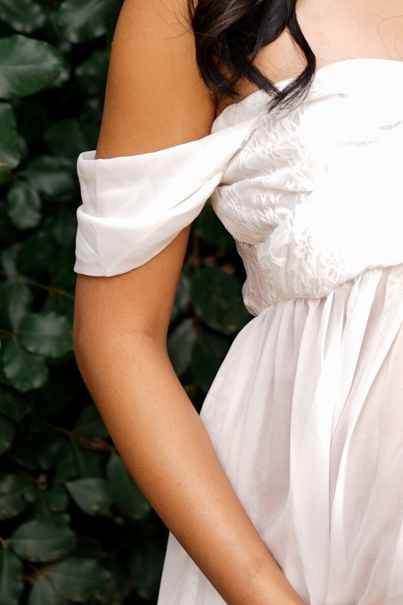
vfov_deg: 16.0
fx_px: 2098
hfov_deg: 10.7
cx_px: 517
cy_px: -40
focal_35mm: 125
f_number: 2
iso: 50
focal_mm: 35
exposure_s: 1/25
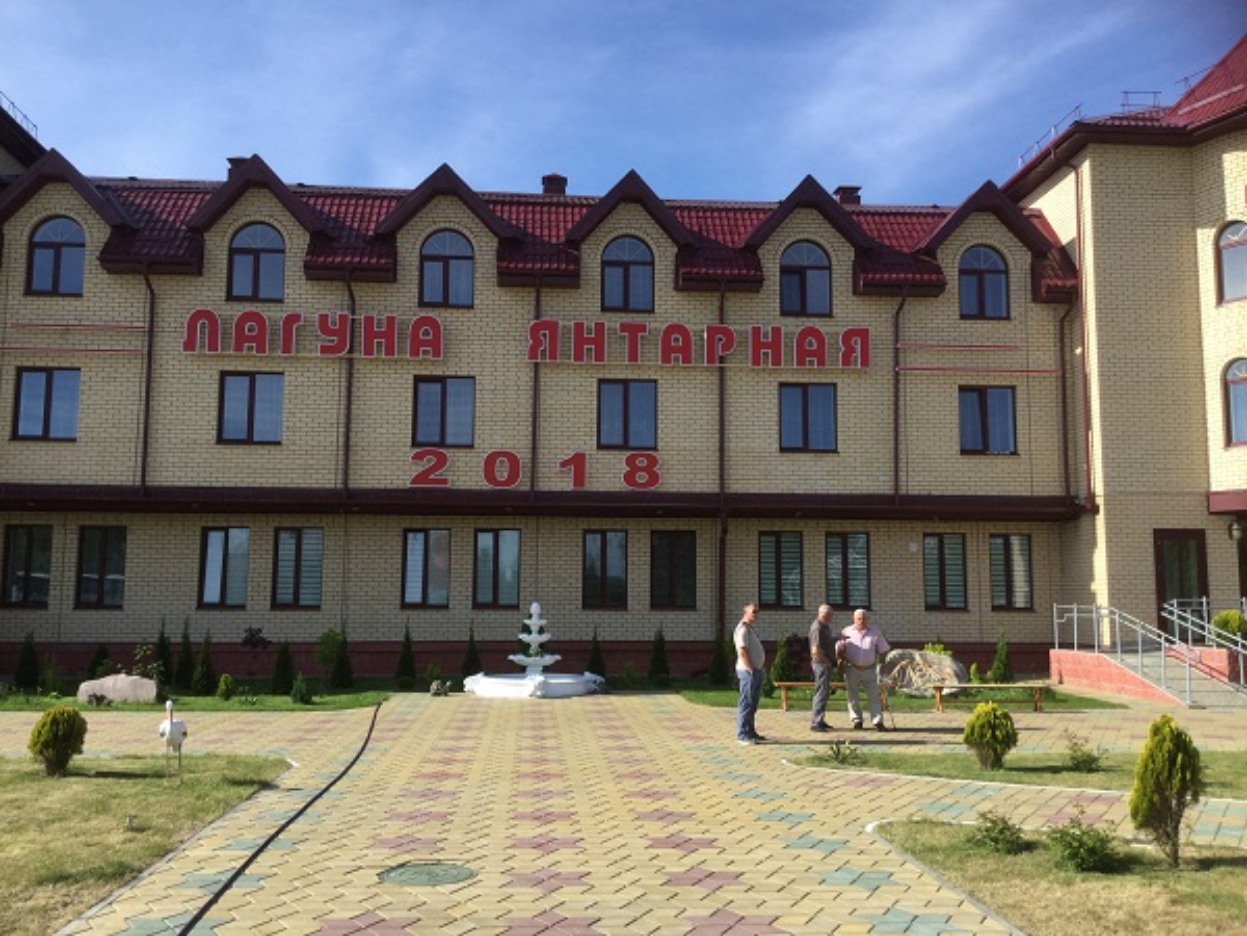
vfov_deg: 45.4
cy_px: 468
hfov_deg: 58.4
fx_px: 1117
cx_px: 624
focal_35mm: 31
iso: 25
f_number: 2.4
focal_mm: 3.3
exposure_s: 1/815
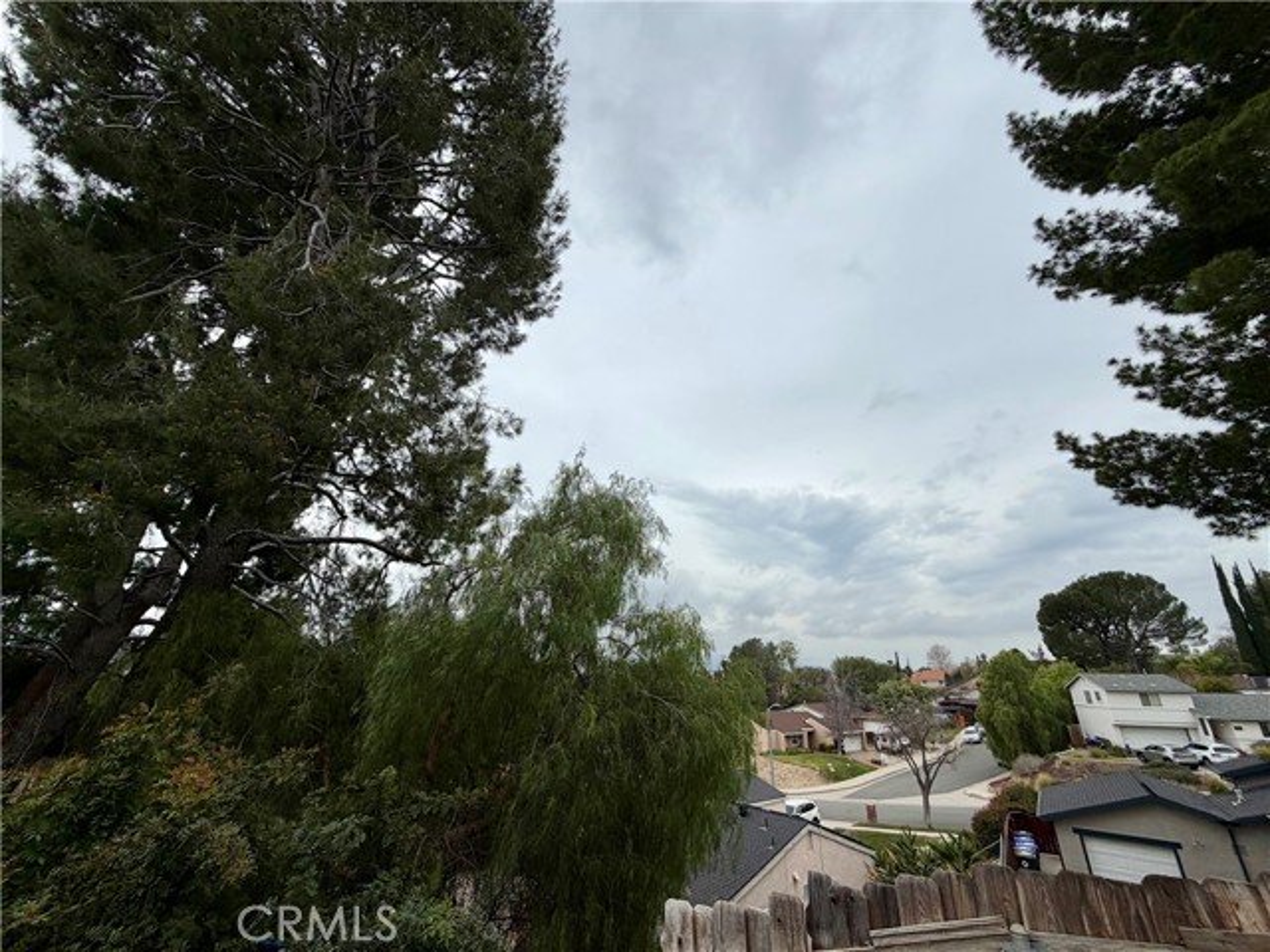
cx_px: 635
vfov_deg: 85.7
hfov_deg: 102.1
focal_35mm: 14
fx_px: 514
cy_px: 476
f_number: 2.2
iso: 25
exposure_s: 1/770
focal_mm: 2.22
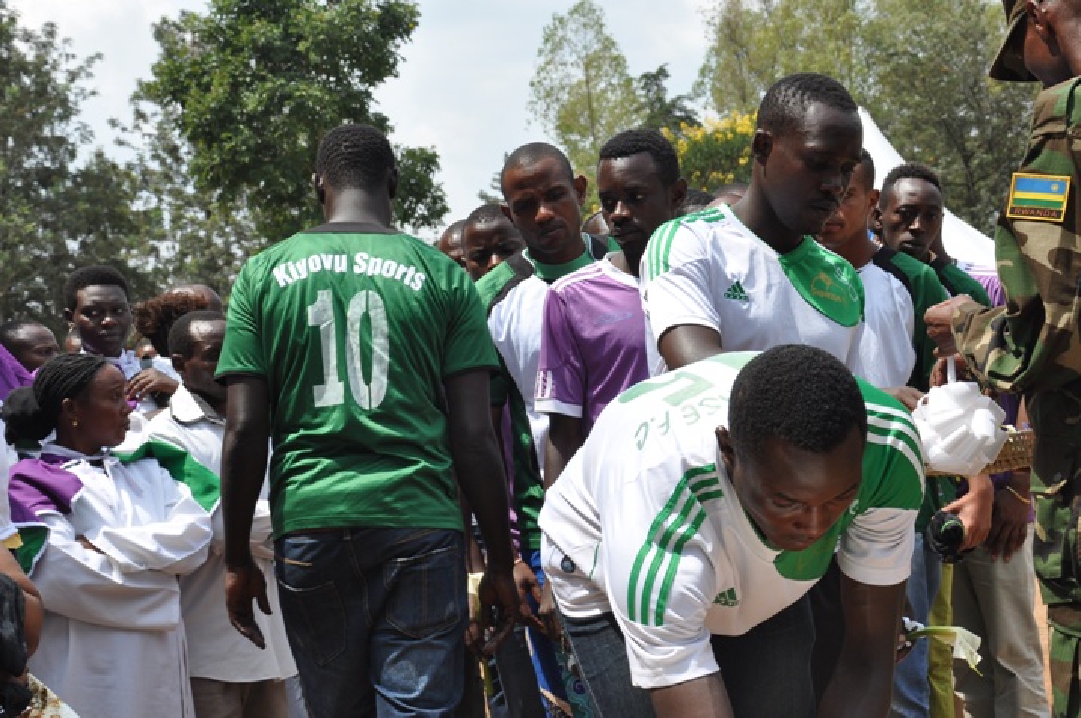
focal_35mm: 75
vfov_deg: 18.1
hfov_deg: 27.0
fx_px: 2249
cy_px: 359
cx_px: 540
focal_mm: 50
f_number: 11
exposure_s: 1/500
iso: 500
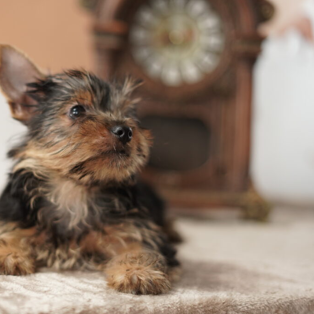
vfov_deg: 26.9
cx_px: 87
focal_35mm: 64
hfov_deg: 26.6
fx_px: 657
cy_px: 157
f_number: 2
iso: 1250
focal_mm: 50
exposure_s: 1/400
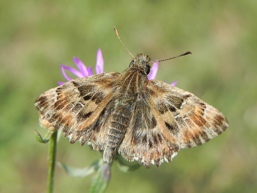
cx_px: 128
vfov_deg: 14.1
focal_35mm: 105
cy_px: 96
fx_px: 780
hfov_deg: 18.7
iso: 160
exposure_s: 1/596
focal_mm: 18.8
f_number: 4.5
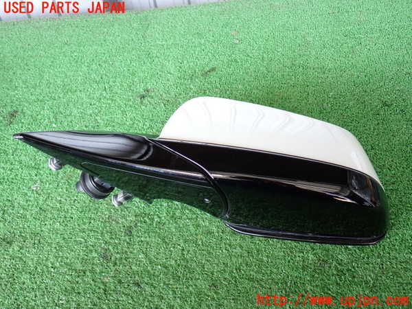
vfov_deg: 44.2
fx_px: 381
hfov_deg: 56.8
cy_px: 154
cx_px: 206
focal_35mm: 32
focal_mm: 5.79
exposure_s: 1/60
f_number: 2.4
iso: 160
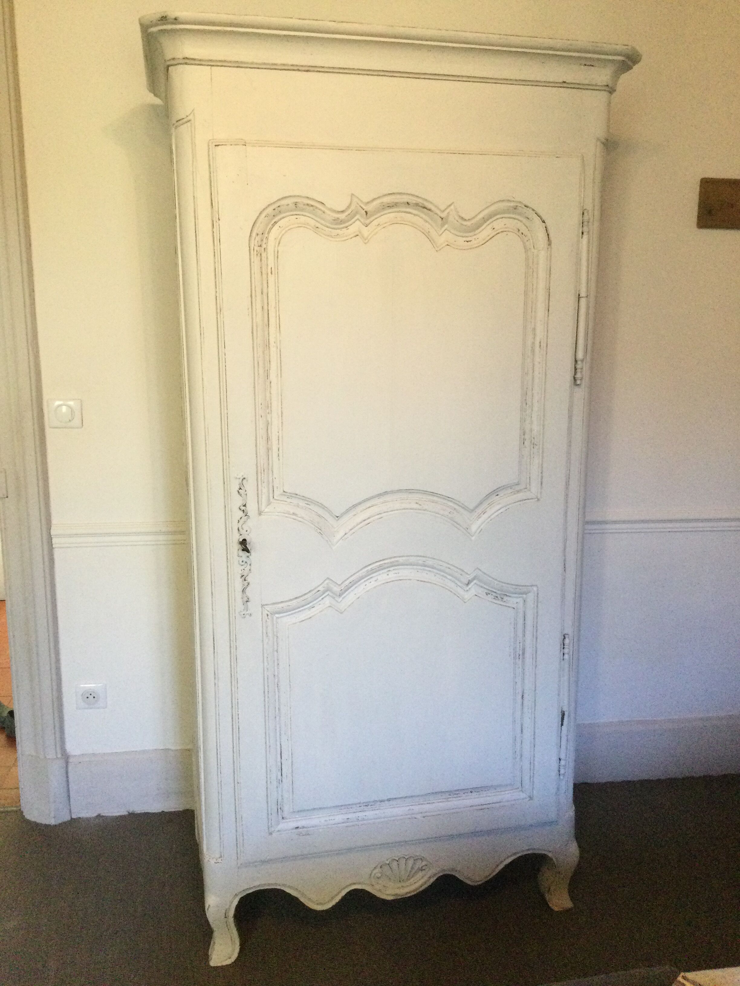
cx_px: 370
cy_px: 493
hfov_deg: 45.4
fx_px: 884
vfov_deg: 58.4
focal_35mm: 31
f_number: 2.4
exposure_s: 1/33
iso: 200
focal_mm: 3.3
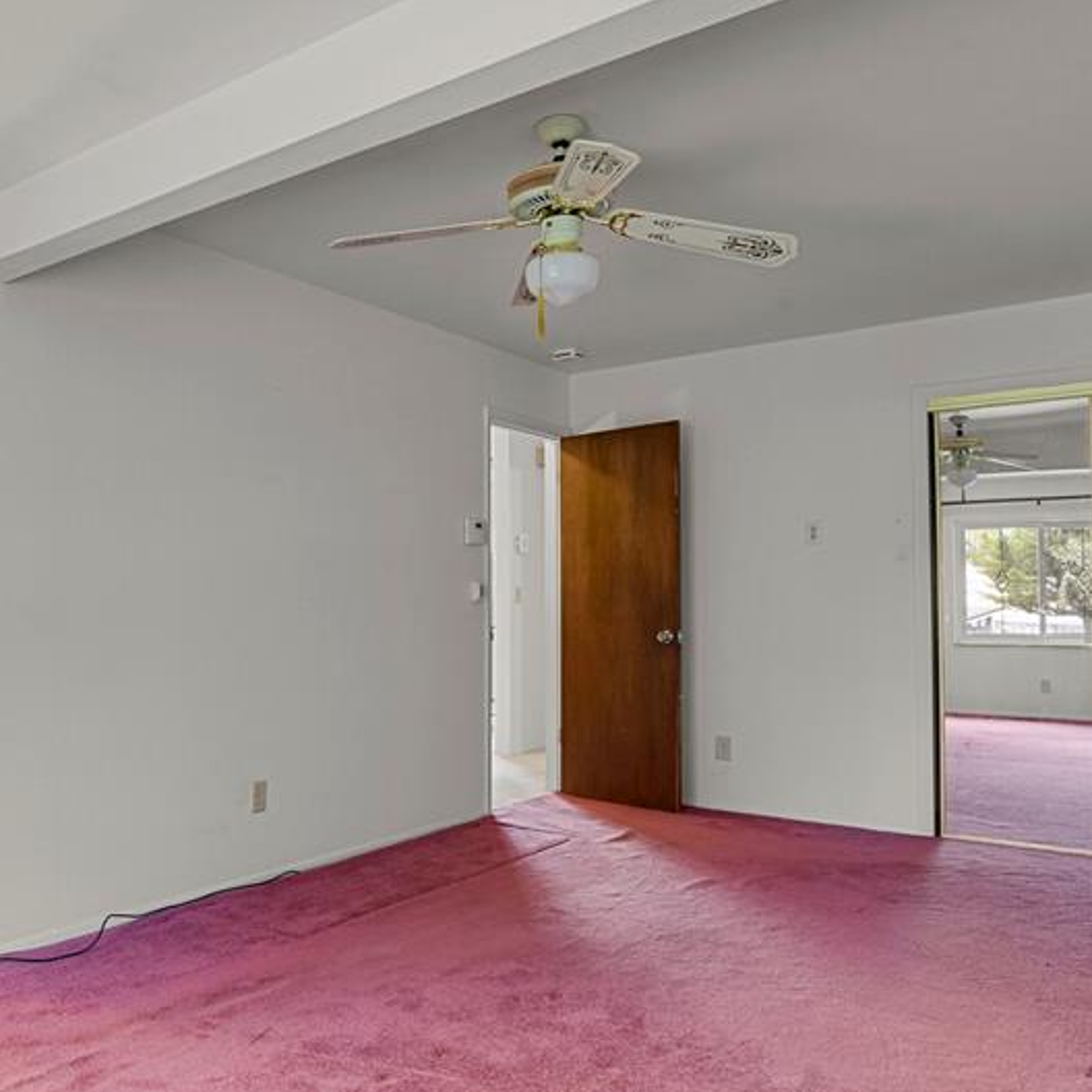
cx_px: 331
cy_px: 571
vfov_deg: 57.3
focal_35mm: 28
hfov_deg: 55.6
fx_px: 999
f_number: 8
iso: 250
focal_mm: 17
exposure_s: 5
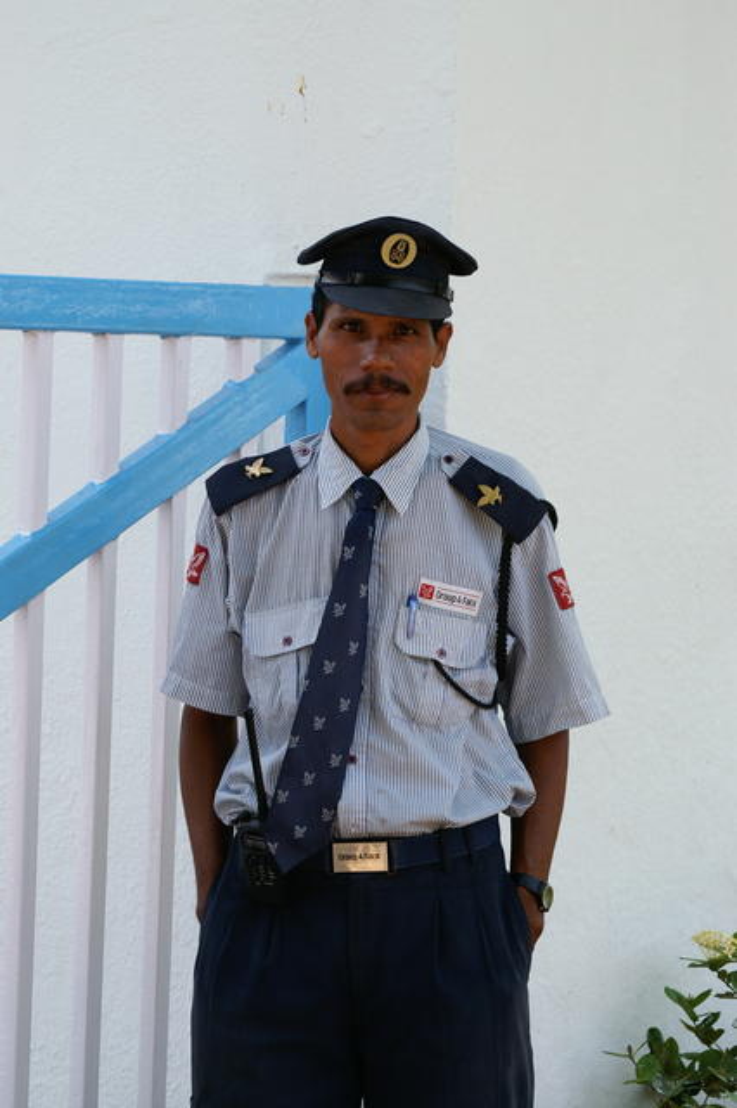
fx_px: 4611
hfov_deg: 9.1
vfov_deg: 13.7
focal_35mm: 150
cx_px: 368
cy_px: 554
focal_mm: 100
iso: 200
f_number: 8
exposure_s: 1/250
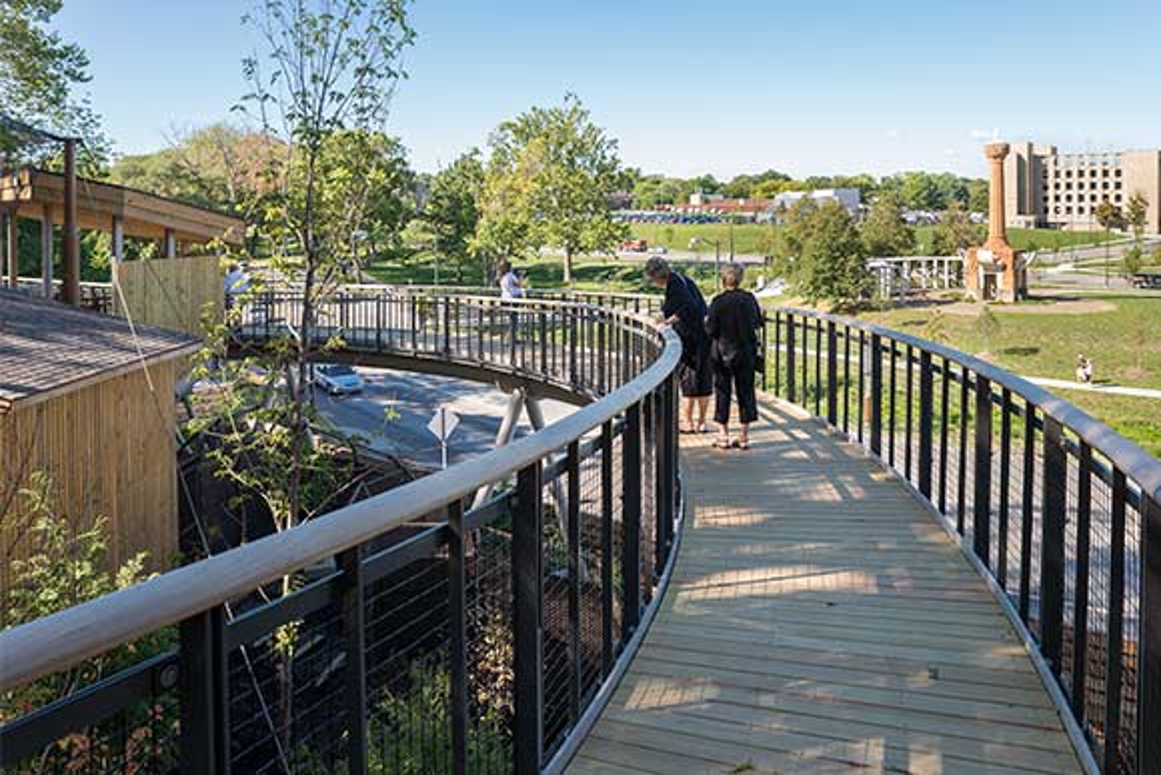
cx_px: 580
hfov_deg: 73.7
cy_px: 388
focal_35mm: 24
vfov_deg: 53.2
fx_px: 774
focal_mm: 24
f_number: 6.7
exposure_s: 1/250
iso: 200
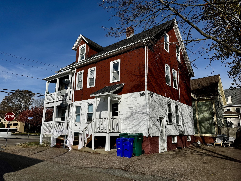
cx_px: 120
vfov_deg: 56.8
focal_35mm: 24
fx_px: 167
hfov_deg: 71.6
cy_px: 90
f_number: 1.78
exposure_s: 1/9009
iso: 80
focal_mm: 6.76
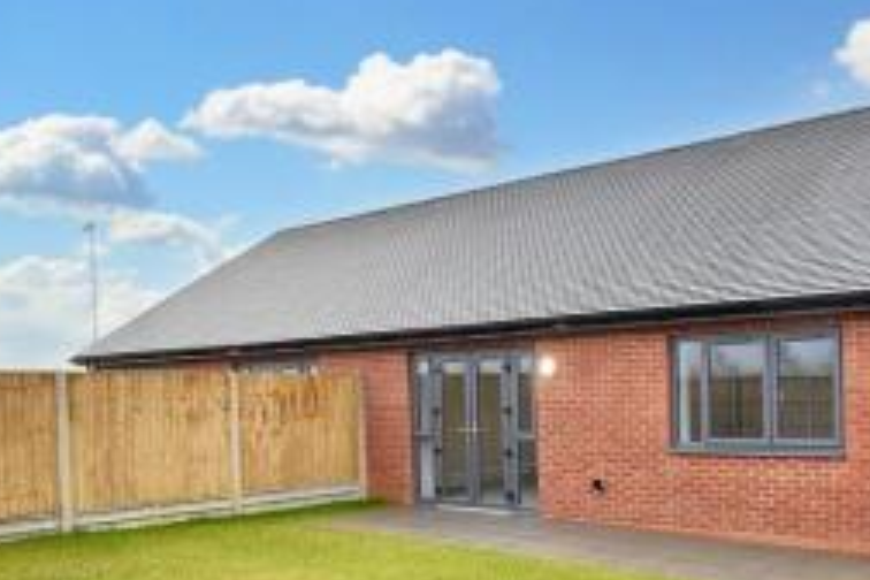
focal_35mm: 34
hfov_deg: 53.2
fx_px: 822
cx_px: 656
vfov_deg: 38.1
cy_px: 416
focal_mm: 12
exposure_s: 1/100
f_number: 5
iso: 800
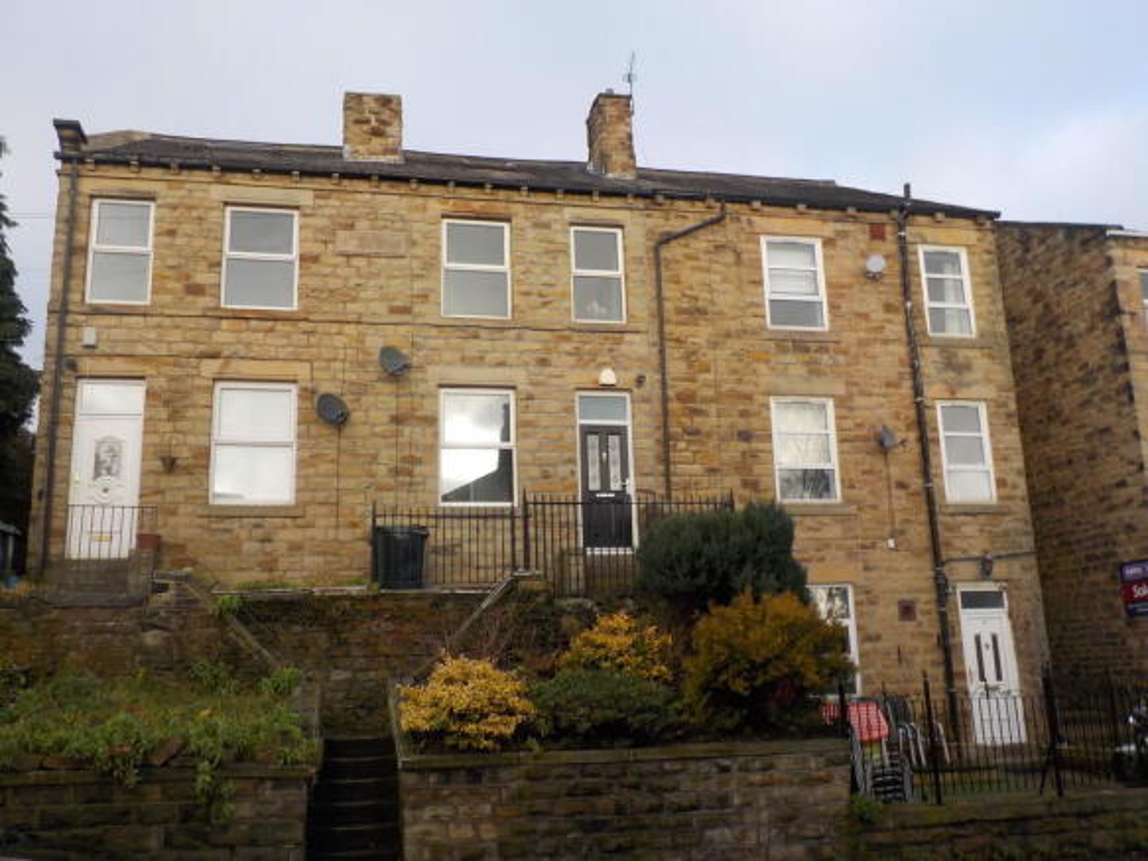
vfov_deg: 46.8
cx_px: 574
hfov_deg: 60.0
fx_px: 995
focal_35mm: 30
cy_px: 430
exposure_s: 1/320
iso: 125
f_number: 3.3
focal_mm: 4.1
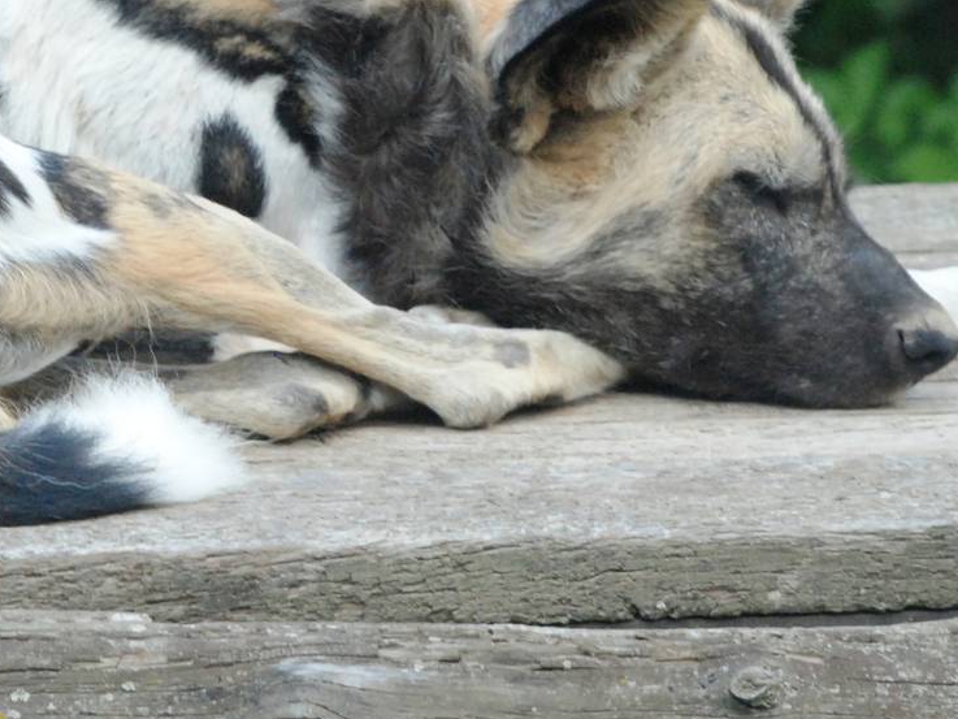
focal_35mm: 470
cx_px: 220
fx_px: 13009
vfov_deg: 3.2
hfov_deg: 4.2
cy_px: 50
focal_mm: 150
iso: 1000
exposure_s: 1/160
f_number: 11
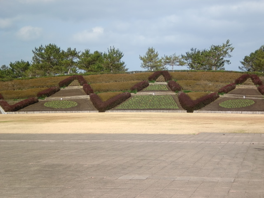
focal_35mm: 106
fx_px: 808
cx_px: 132
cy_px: 99
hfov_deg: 18.5
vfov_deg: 14.0
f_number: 5.9
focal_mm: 18.9
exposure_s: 1/320
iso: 64
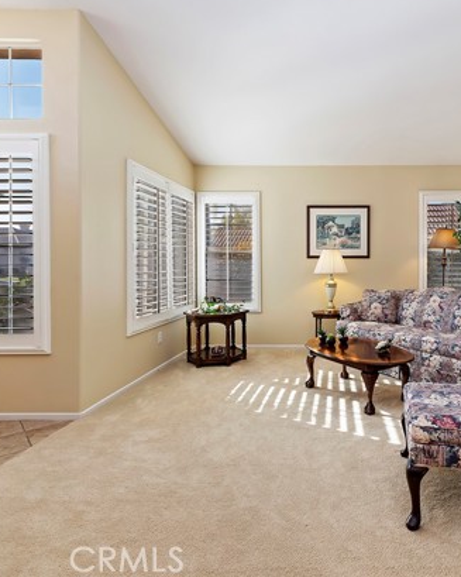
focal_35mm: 22
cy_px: 279
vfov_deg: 75.0
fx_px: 375
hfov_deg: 60.1
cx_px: 340
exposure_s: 1/8
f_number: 10
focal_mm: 15
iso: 500
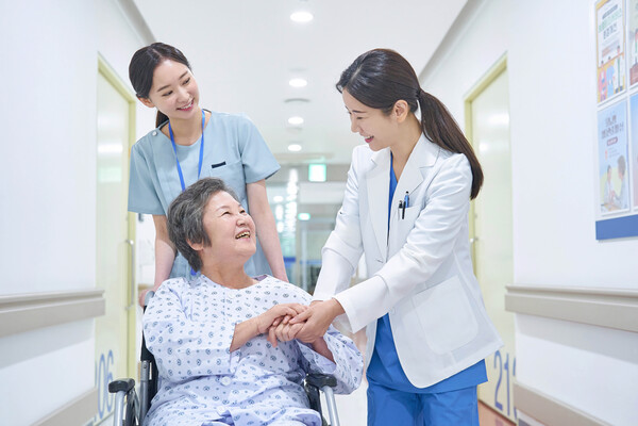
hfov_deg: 39.6
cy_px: 213
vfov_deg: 27.0
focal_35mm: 50
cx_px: 319
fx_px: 886
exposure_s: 1/100
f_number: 3.5
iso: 640
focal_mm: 50
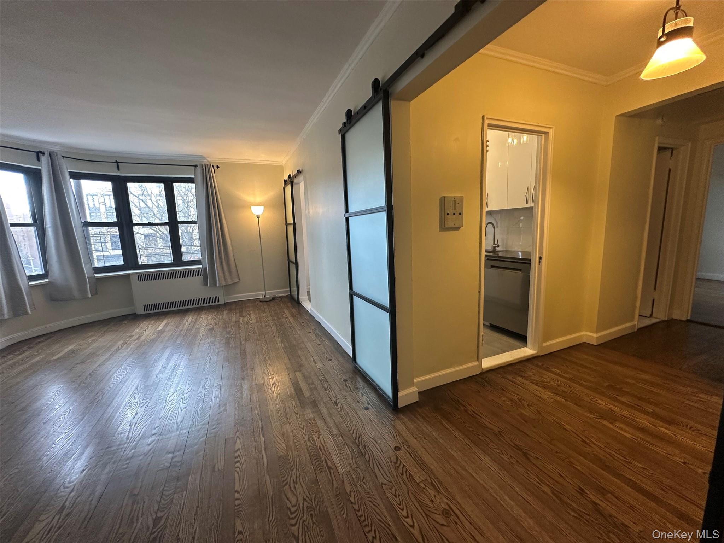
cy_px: 272
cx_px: 362
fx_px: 293
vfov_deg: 85.7
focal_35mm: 14
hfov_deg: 102.1
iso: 200
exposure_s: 1/60
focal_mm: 2.22
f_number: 2.2
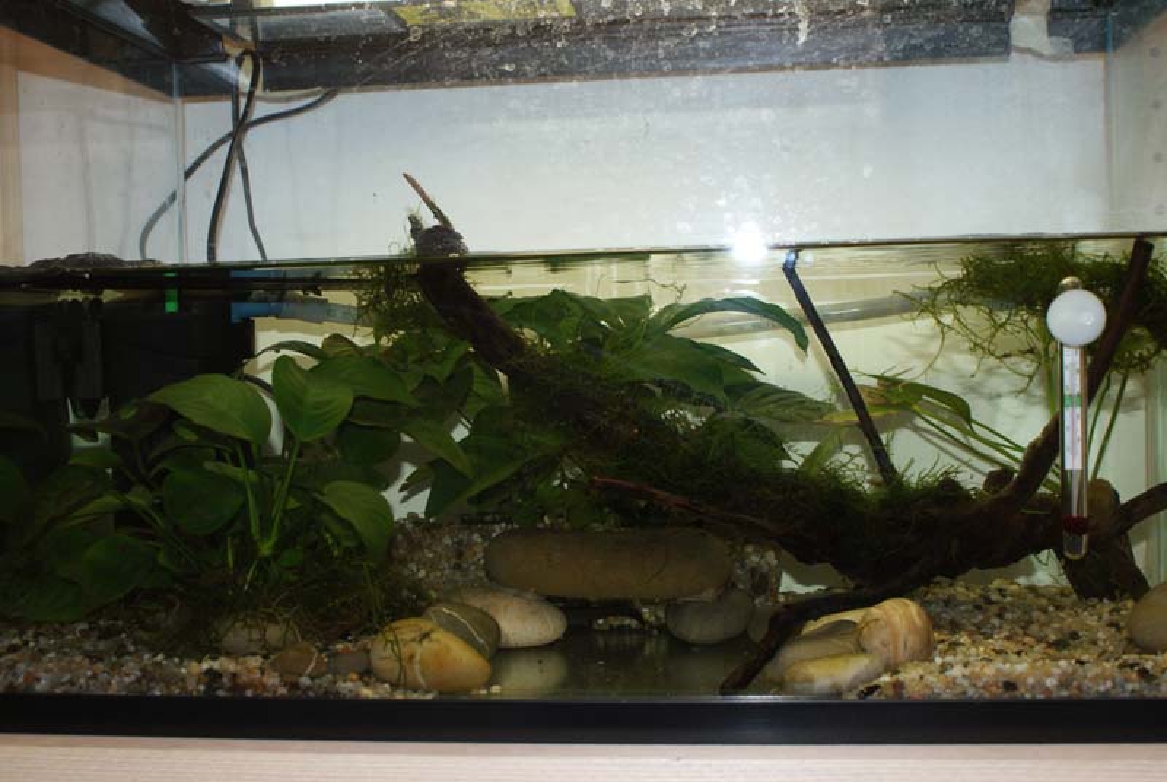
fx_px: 1363
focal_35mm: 42
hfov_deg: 46.3
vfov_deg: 32.0
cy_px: 391
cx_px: 584
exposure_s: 1/60
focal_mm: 28
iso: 400
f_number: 5.6
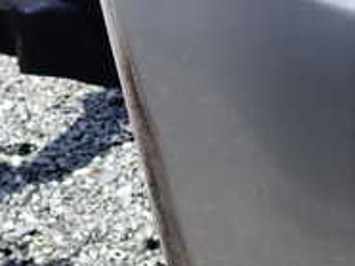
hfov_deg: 20.2
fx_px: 993
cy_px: 94
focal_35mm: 97
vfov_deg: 15.2
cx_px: 200
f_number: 3.2
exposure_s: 1/200
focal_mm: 5.4
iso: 100
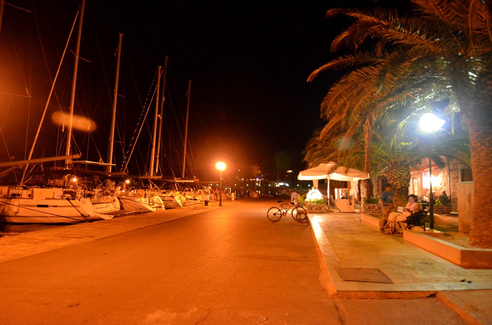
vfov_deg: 67.1
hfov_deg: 90.1
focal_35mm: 18
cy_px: 162
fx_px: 245
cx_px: 246
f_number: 4
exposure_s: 1/13
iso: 6400
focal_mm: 12
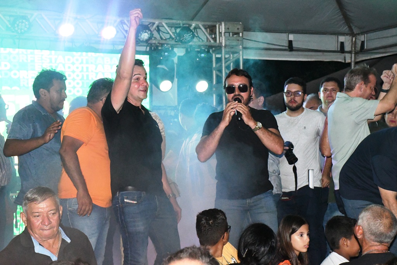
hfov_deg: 21.9
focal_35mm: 93
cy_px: 132
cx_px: 198
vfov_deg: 14.7
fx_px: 1026
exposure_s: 1/125
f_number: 10
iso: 16000
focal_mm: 62
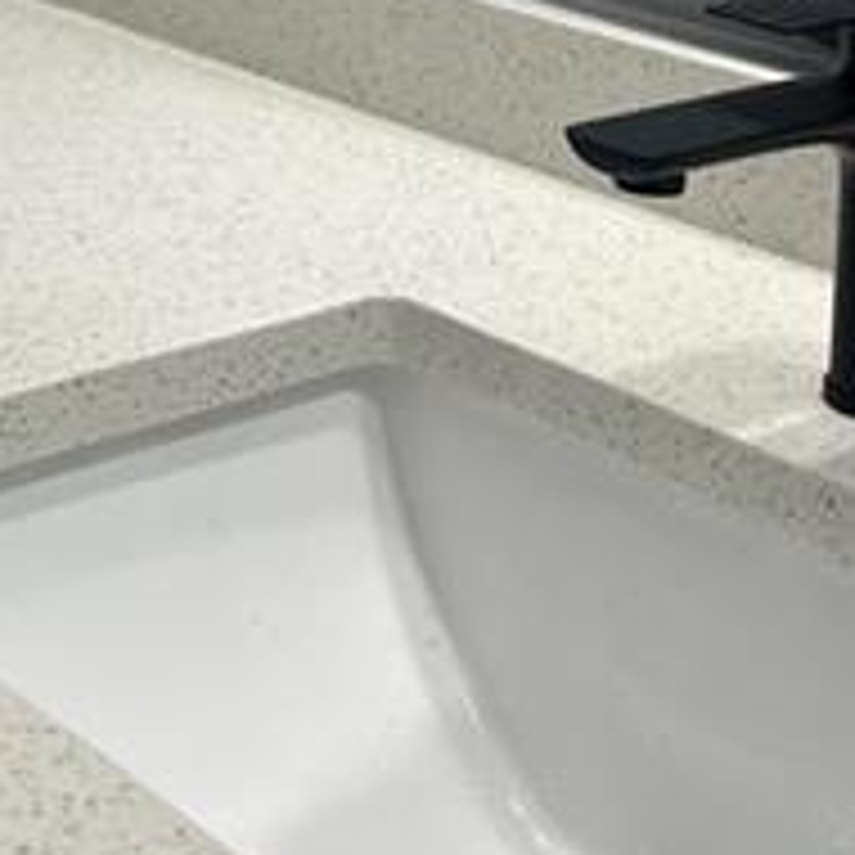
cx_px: 423
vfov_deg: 18.4
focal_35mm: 93
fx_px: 2599
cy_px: 122
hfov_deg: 18.7
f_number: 1.5
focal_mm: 5.7
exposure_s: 1/120
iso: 64
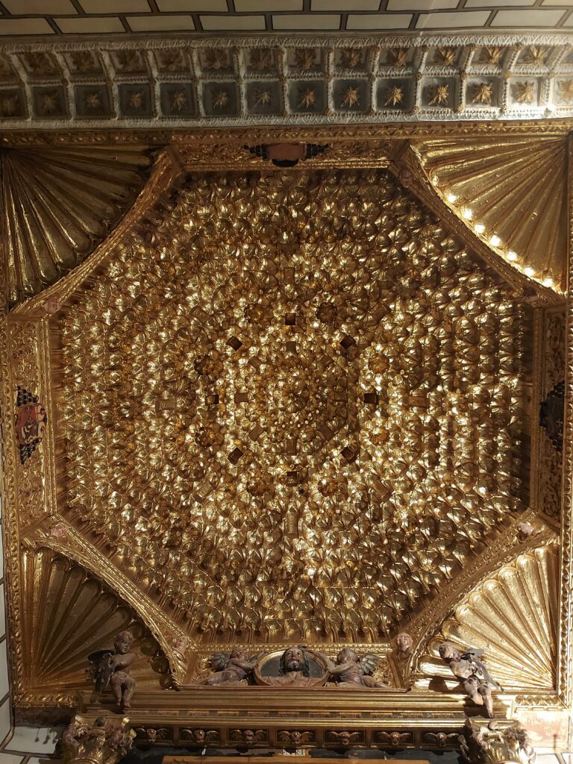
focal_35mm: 24
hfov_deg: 56.8
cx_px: 286
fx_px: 530
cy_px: 382
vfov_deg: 71.6
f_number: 1.8
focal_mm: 5.23
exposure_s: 1/25
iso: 250
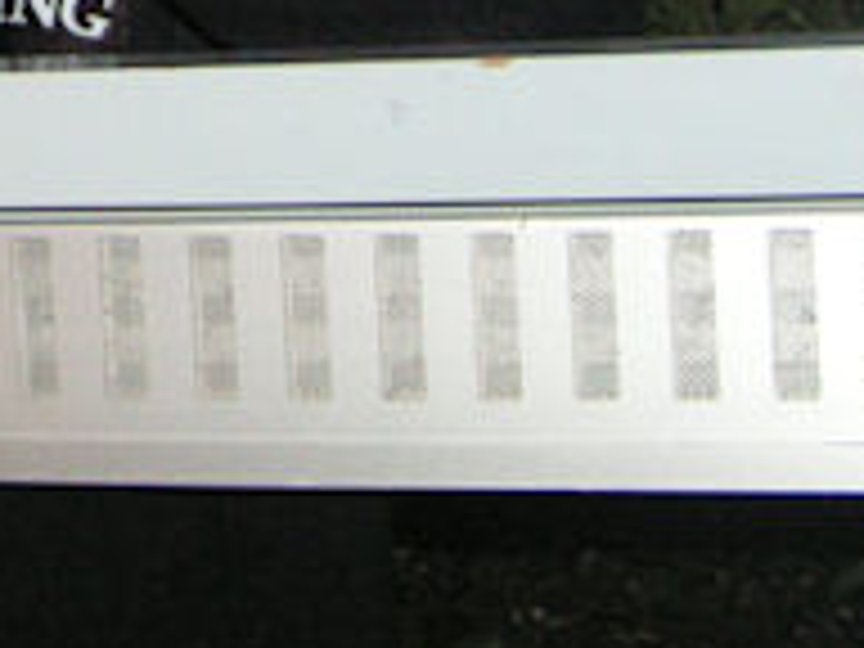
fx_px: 3370
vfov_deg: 10.5
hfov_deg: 14.3
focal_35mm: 135
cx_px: -54
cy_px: -443
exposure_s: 1/40
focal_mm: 6.3
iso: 200
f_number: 2.8
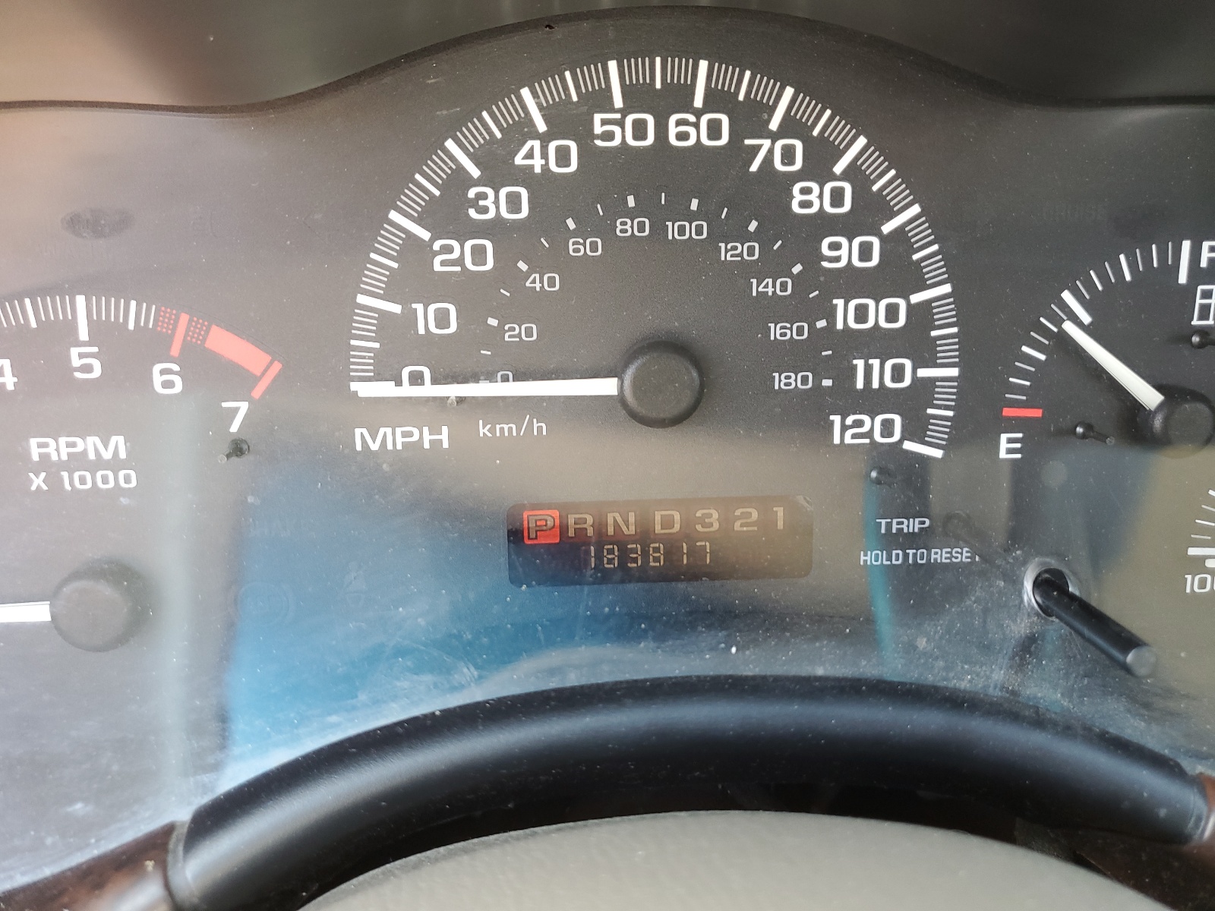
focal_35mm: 26
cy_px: 456
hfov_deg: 67.3
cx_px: 608
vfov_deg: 53.1
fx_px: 913
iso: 60
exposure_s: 1/60.2
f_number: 1.5
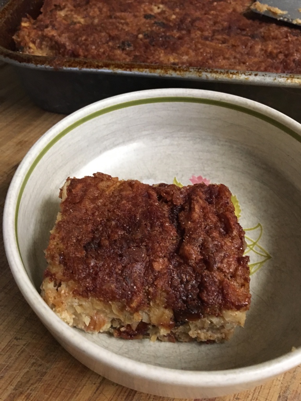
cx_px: 150
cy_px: 200
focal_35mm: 29
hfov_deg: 48.2
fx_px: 336
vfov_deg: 61.7
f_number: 2.2
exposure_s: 1/30
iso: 200
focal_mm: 4.15
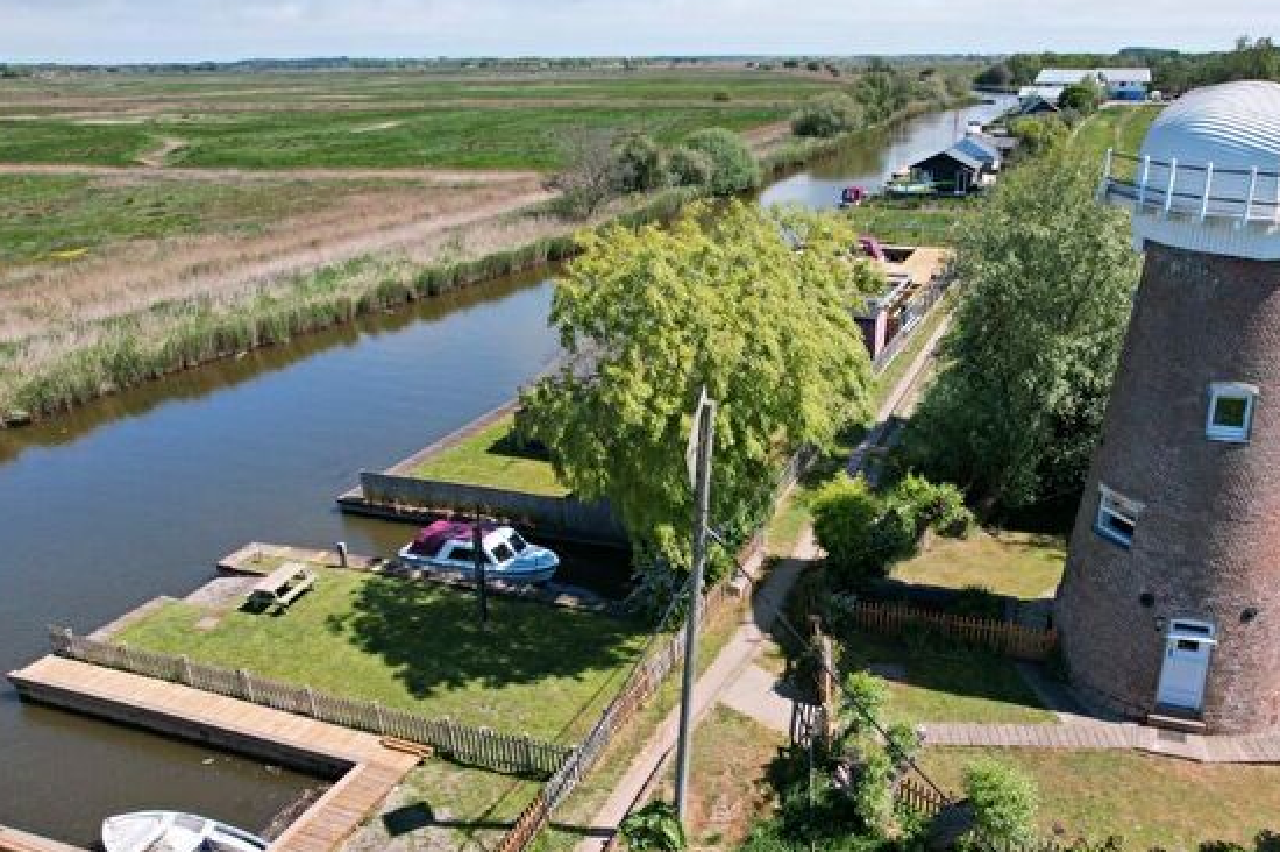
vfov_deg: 46.1
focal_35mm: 28
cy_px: 505
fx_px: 995
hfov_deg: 65.0
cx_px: 754
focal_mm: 8.38
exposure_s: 1/100
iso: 120
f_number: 2.8
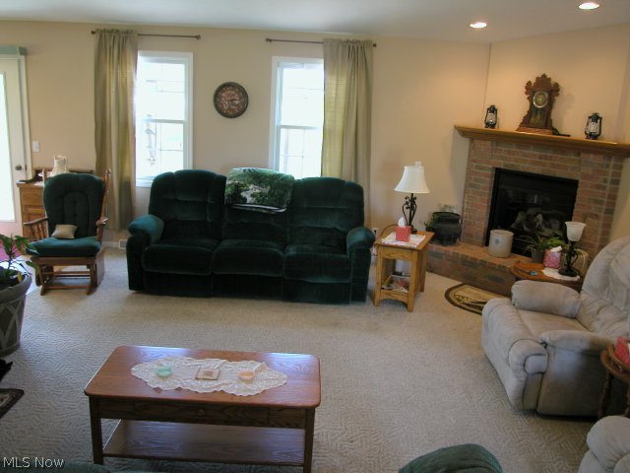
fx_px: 510
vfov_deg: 49.7
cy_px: 236
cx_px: 315
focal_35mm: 28
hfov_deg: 63.4
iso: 100
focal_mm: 7.1
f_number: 2.8
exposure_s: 1/18.5
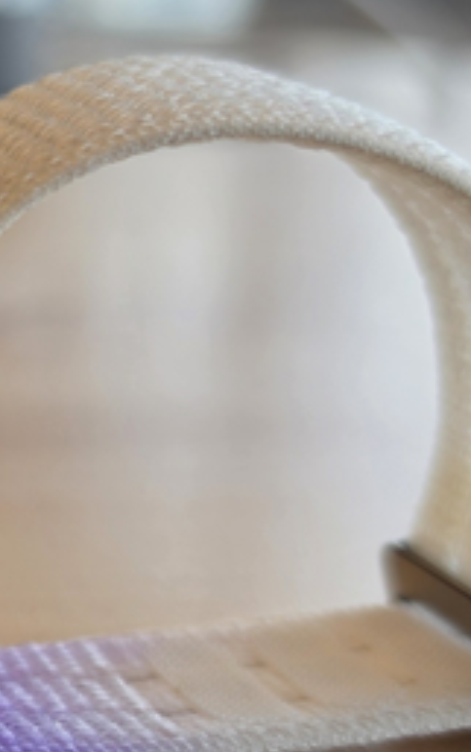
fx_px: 1825
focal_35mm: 89
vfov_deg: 23.3
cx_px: -404
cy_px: 402
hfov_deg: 13.1
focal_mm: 6.5
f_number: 1.4
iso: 20
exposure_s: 1/180
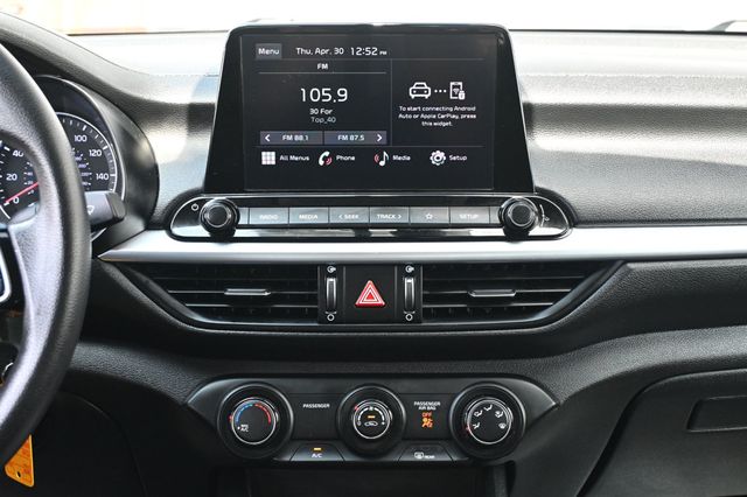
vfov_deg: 24.4
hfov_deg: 36.0
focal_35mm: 56
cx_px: 374
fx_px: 1151
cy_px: 248
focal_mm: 37
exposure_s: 1/125
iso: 1400
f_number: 5.3
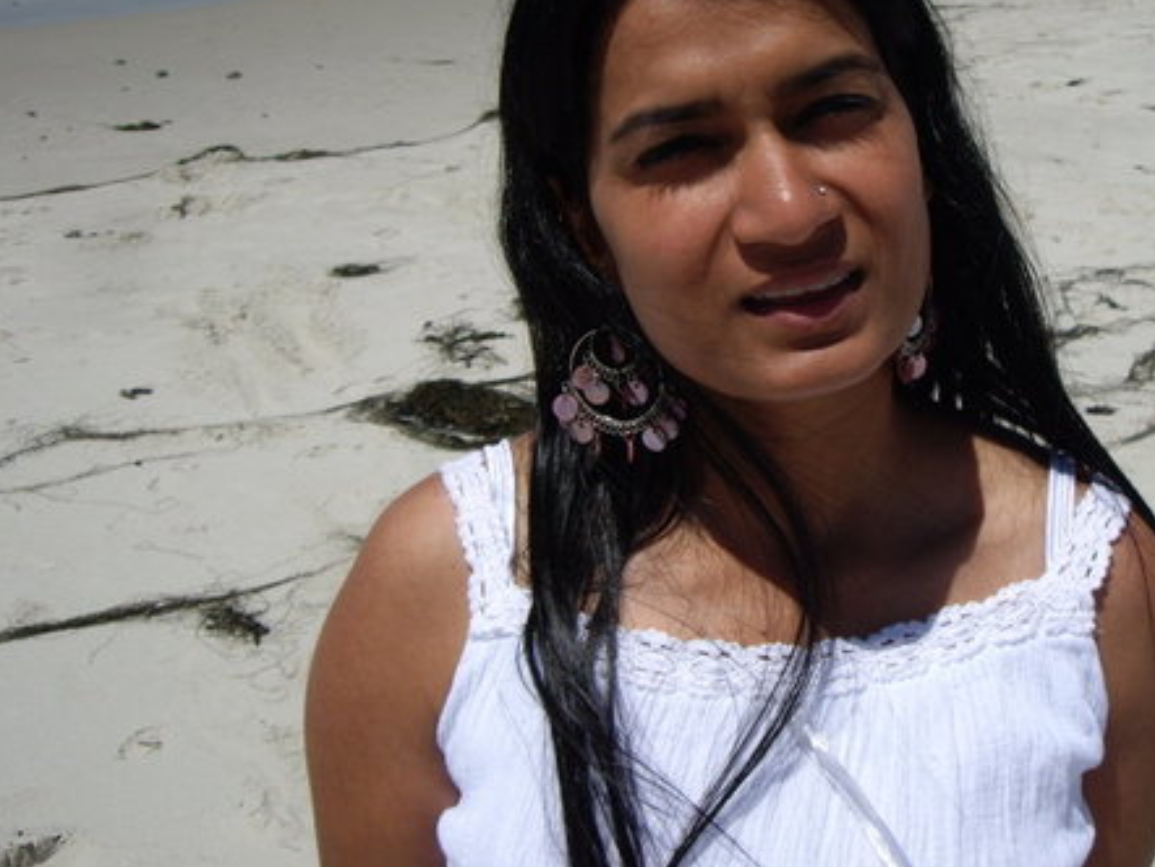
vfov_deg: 26.4
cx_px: 828
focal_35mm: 55
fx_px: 1836
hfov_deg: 34.4
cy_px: 285
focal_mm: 6.2
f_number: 4.3
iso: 50
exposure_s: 1/1000
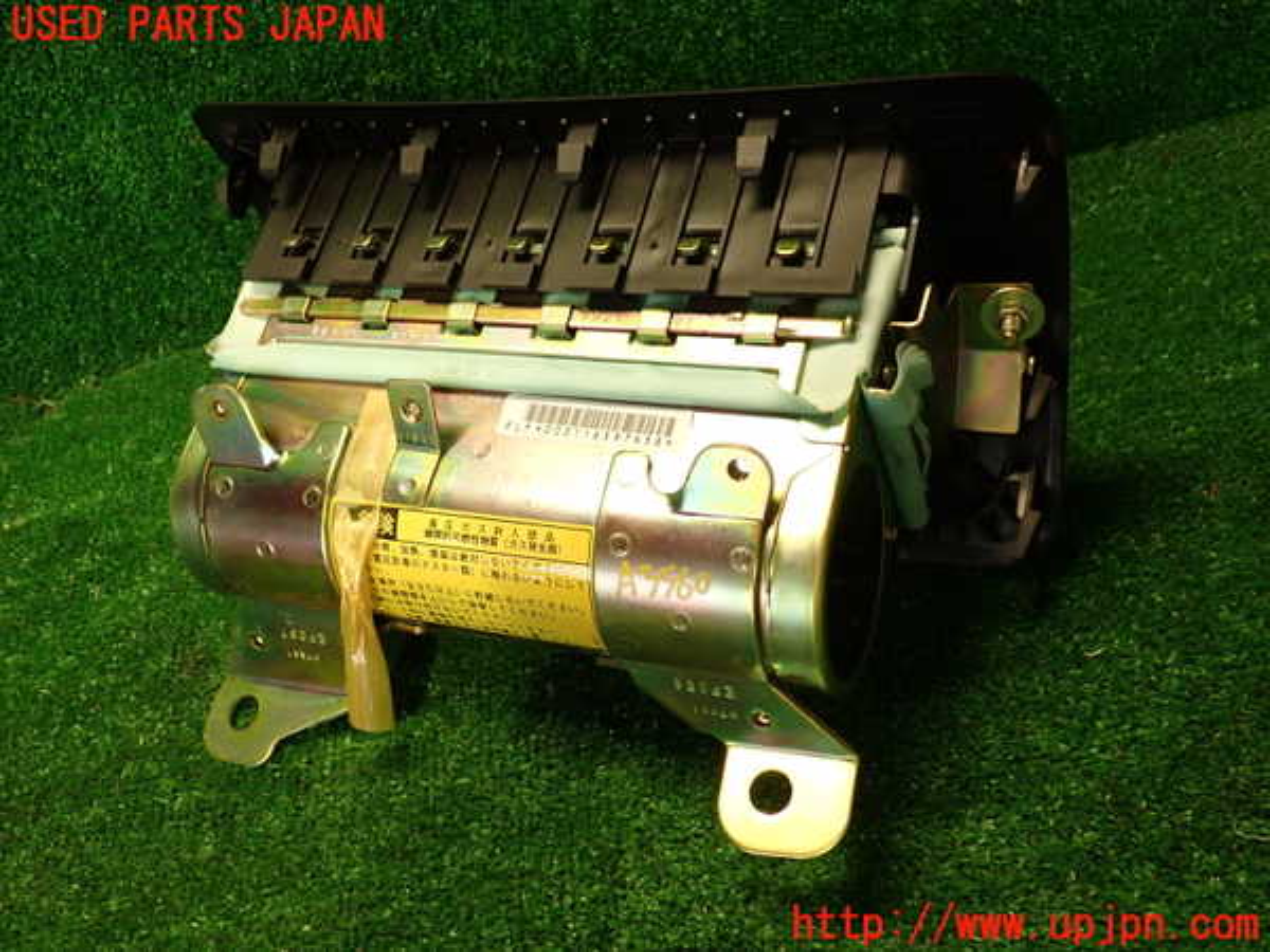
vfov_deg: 44.2
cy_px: 476
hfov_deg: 56.8
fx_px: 1174
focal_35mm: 32
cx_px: 635
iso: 250
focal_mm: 5.79
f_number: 2.4
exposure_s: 1/30
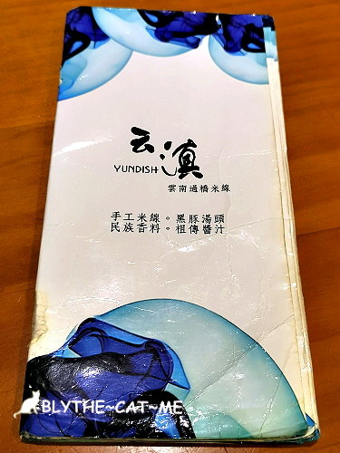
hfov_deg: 39.7
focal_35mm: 36
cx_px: 170
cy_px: 226
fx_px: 471
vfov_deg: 51.4
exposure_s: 1/100
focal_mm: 5.58
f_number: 1.8
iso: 200
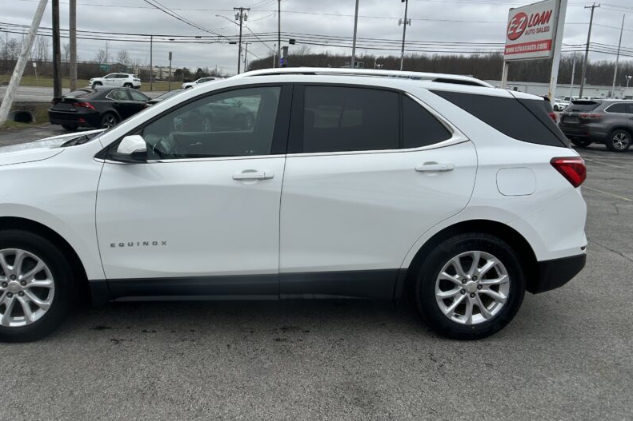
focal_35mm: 35
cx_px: 241
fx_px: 615
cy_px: 136
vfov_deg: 37.4
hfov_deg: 53.9
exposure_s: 1/2208
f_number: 1.5
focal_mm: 5.7
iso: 50
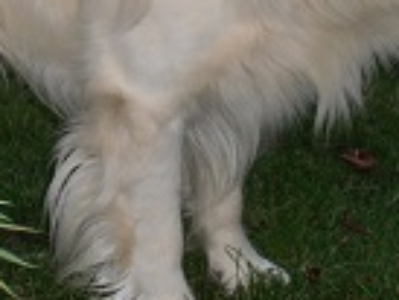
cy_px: -76
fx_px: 1961
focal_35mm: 170
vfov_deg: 8.6
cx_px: 146
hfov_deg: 11.6
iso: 125
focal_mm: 10.04
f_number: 4.5
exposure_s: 1/50
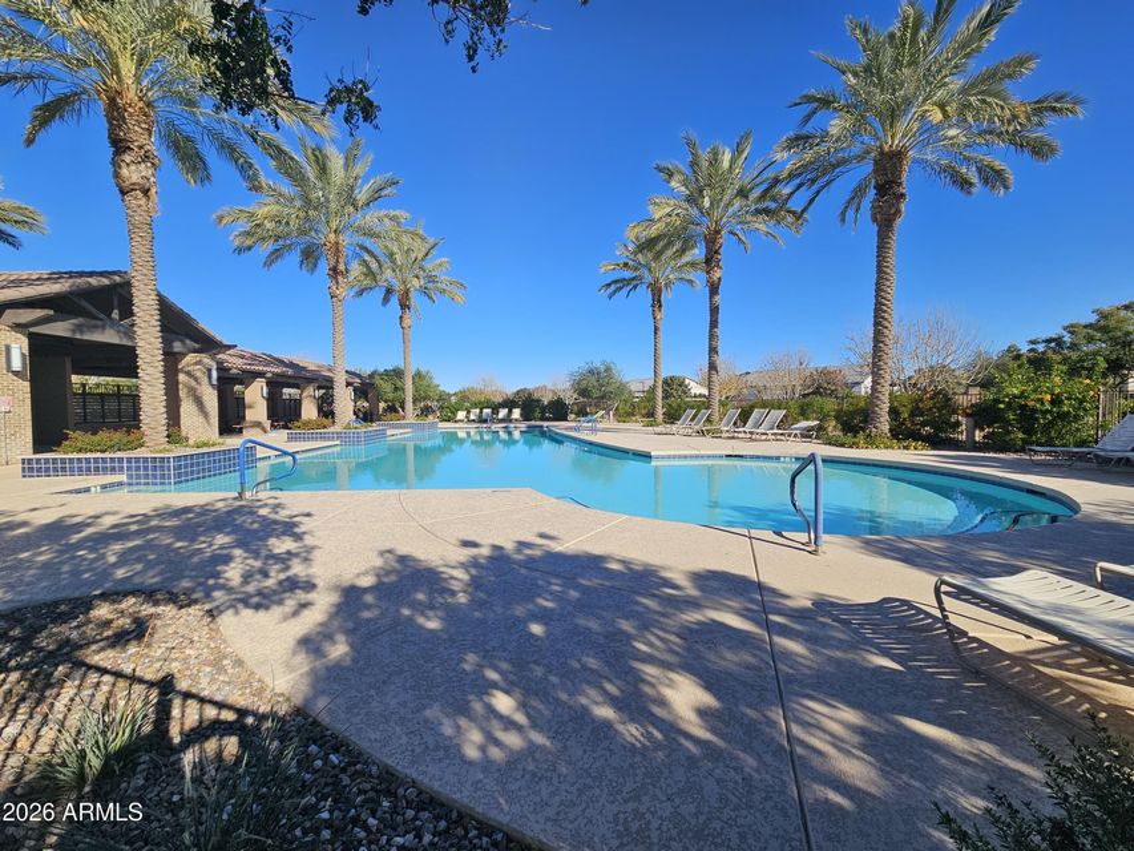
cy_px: 426
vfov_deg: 89.9
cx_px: 567
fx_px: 426
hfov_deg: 106.2
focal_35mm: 13
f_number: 2.2
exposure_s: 1/2565
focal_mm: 2.2
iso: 50
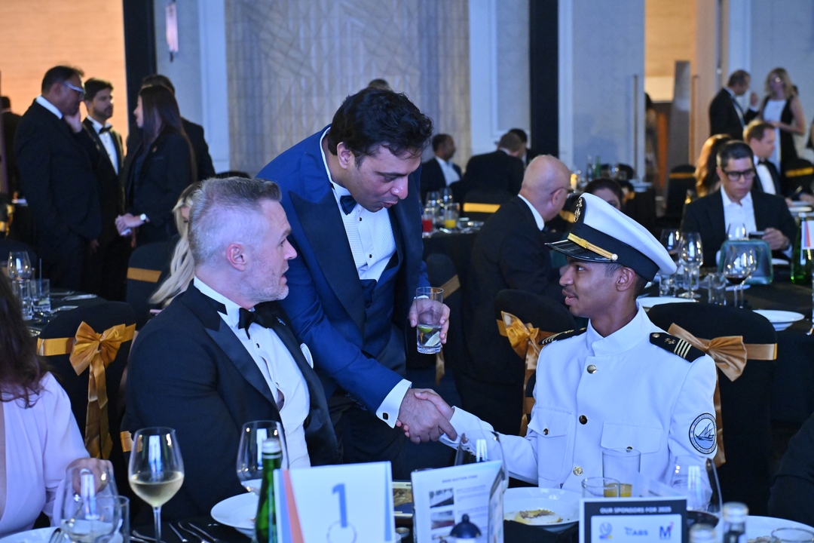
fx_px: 1311
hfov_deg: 34.5
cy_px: 272
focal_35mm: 58
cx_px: 407
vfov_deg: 23.4
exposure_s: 1/160
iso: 5000
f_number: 4
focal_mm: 58
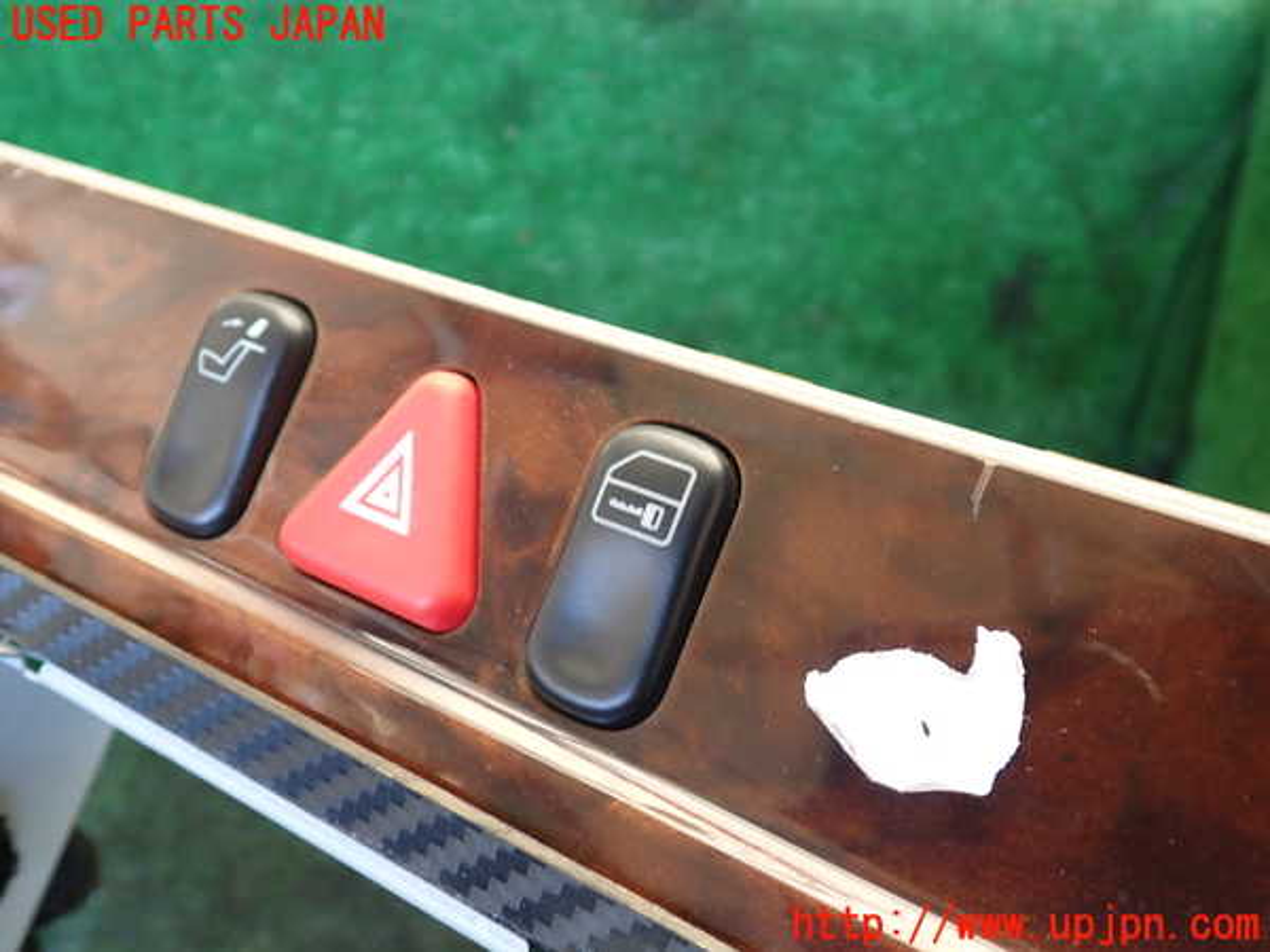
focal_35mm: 30
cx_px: 635
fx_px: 1101
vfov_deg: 46.8
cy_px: 476
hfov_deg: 60.0
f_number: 2.3
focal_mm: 5.4
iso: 160
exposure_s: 1/60
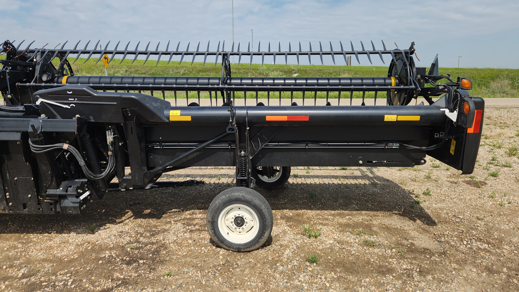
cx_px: 263
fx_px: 358
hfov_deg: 71.9
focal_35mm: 26
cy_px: 126
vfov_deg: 44.3
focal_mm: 5.4
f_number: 1.8
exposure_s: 1/1505
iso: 20
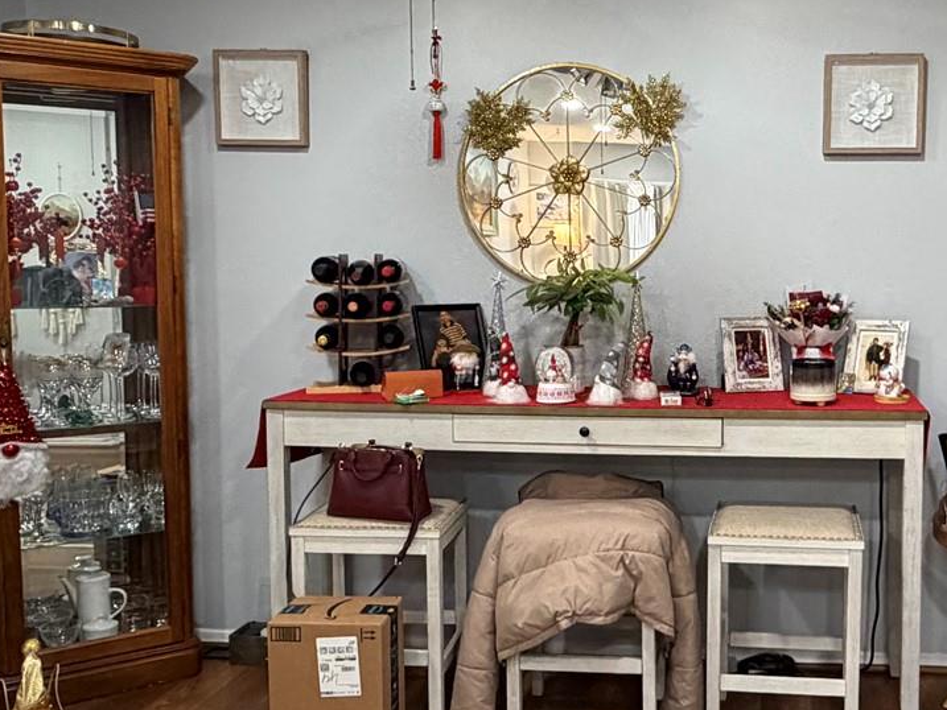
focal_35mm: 40
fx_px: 1094
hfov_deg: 45.5
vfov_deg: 36.0
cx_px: 683
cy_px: 343
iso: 400
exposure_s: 1/60
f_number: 2.2
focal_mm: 2.22
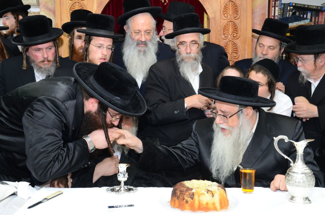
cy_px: 108
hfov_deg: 39.0
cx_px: 162
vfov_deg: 26.4
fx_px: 459
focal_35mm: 51
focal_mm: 34
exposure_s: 1/80
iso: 640
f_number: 5.6
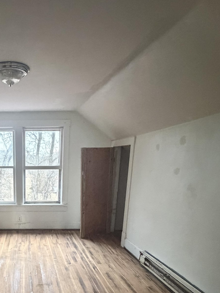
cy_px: 218
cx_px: 21
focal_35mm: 27
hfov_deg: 46.3
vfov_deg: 61.8
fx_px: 229
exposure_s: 1/60
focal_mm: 2.22
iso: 1250
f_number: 2.2
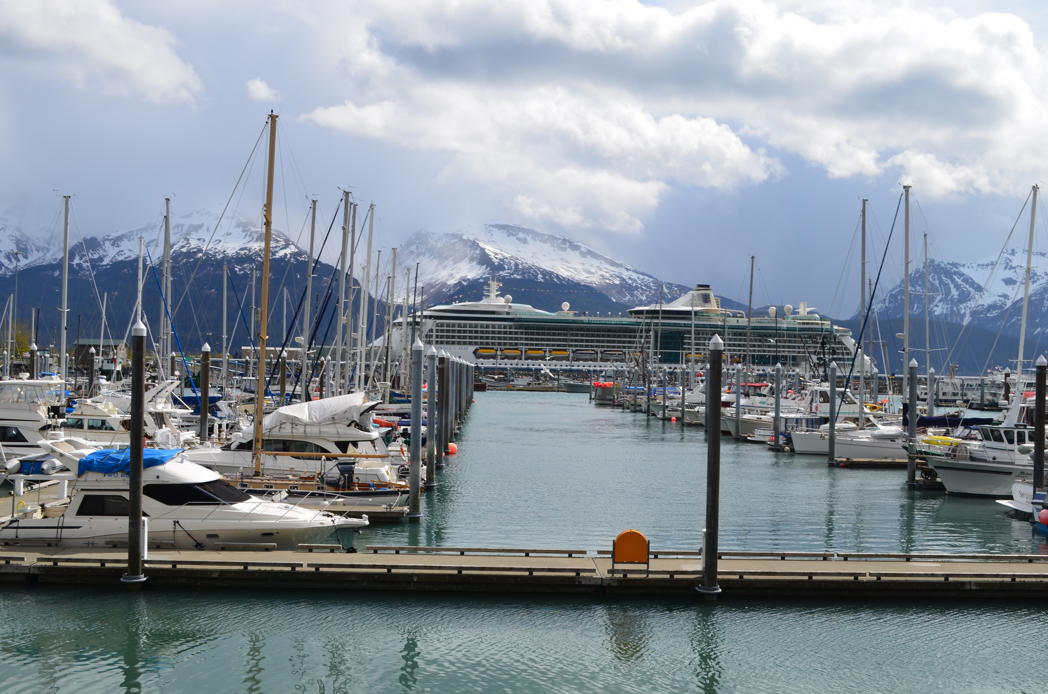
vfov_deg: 33.3
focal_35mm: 40
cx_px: 535
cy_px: 343
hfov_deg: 48.5
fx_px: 1162
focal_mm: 26
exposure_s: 1/200
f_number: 13
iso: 100
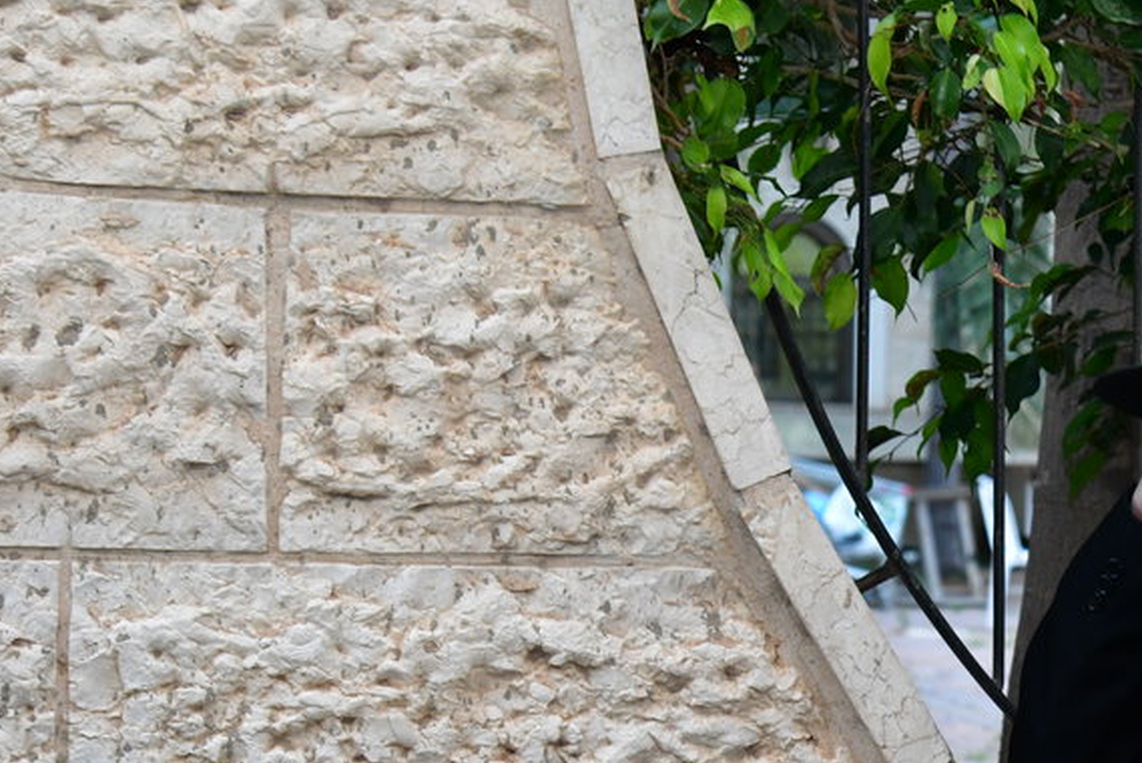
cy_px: 722
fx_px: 3745
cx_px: 1134
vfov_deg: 11.5
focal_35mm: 118
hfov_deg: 17.0
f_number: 5.6
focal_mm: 48
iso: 1600
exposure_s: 1/100
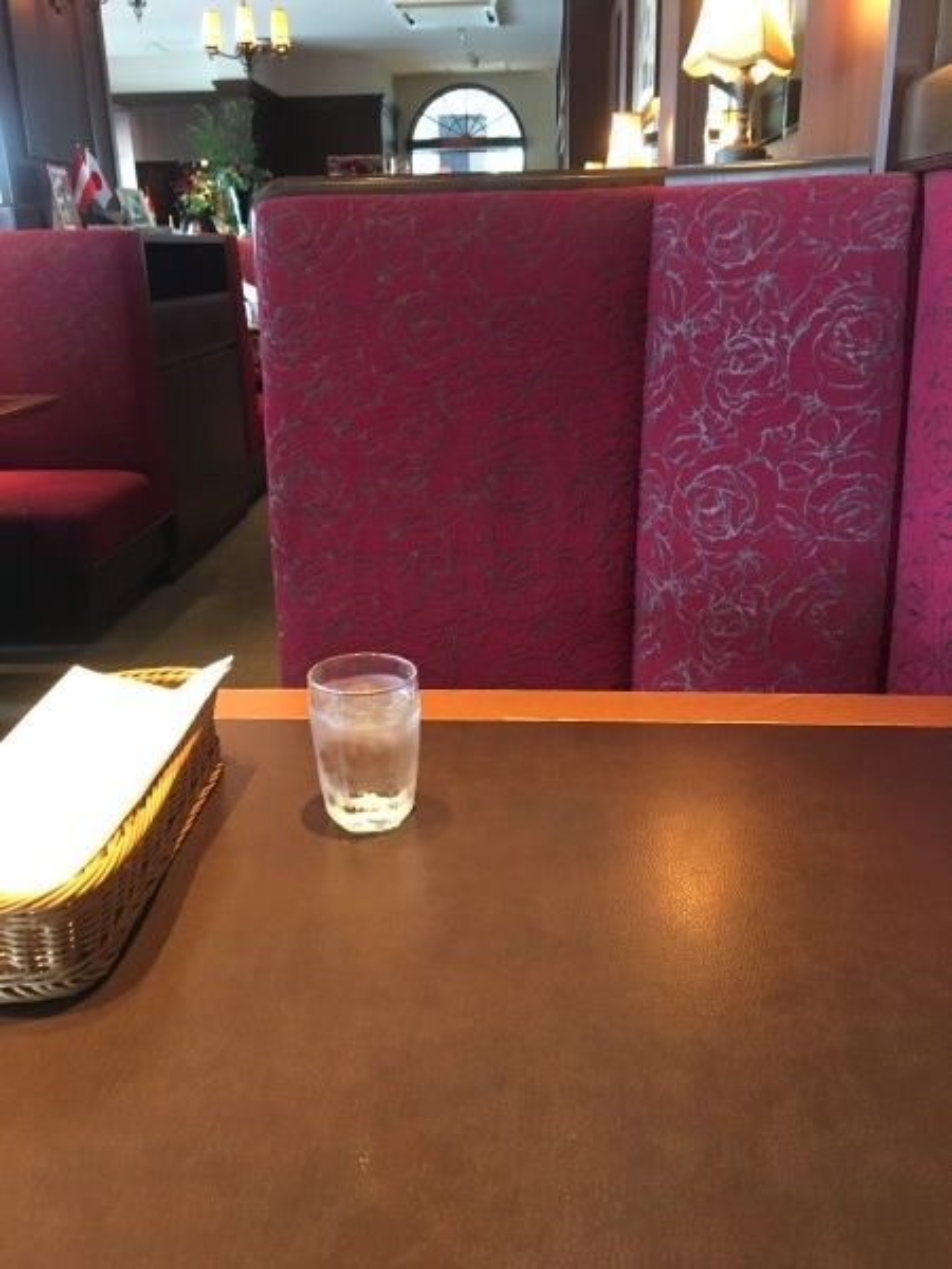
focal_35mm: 29
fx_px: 1063
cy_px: 634
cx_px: 476
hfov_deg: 48.2
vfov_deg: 61.7
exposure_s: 1/24
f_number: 2.2
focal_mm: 4.15
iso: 200
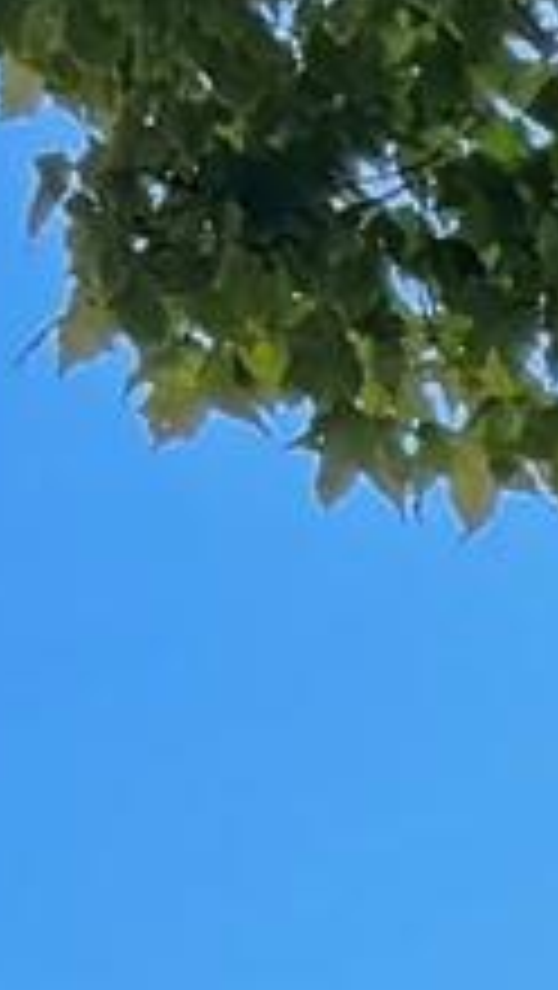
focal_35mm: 243
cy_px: 2722
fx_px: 6382
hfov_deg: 4.1
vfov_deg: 7.9
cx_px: 3244
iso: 80
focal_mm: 6.76
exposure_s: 1/888
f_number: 1.78
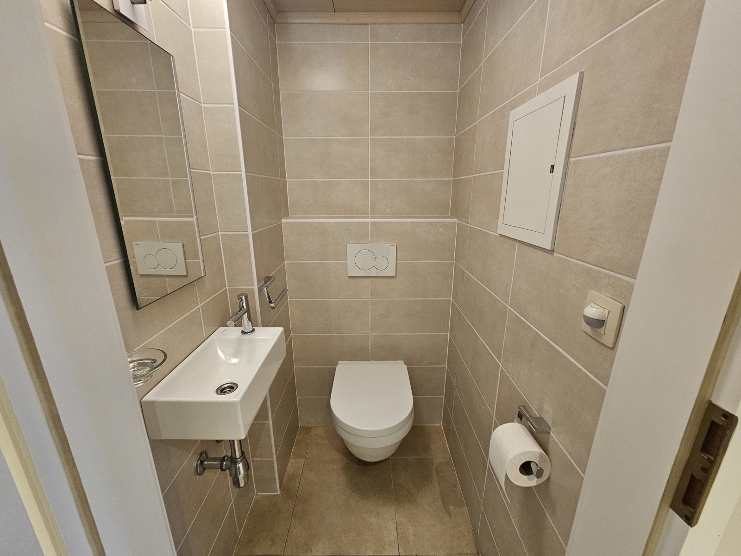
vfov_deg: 89.9
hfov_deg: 106.2
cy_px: 278
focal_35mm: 13
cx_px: 370
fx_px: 278
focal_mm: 2.2
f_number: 2.2
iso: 400
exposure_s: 1/33.3
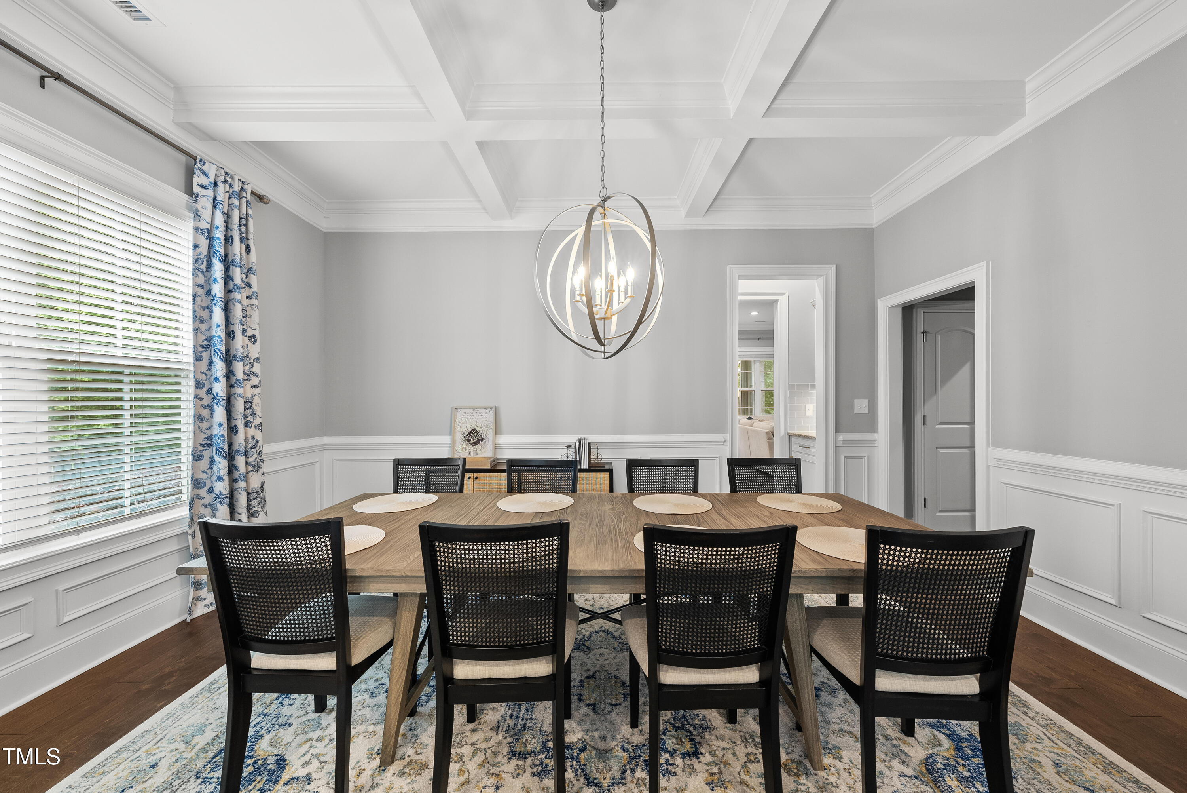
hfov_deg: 112.6
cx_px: 594
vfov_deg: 90.1
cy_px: 396
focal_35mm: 12
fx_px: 396
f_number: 7.1
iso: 800
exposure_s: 1/4
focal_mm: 12
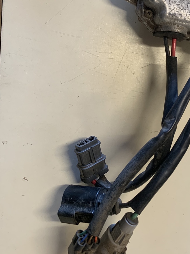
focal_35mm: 46
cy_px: 48
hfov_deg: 30.8
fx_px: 337
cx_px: 149
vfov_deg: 39.5
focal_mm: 4.25
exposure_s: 1/50
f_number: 1.8
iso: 64
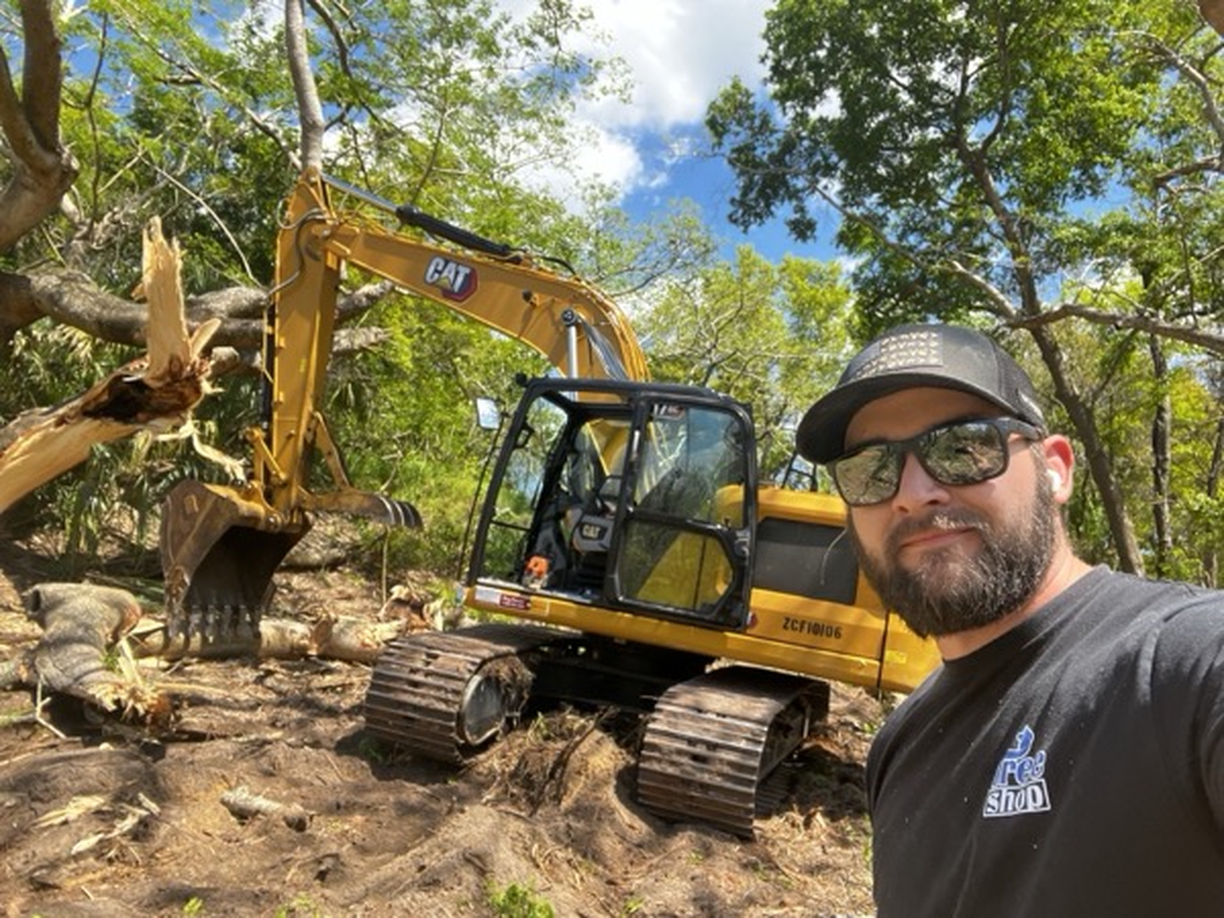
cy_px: 459
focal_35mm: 23
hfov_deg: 73.9
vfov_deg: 58.9
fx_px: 813
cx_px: 612
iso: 32
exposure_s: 1/243
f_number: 2.2
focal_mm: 2.71
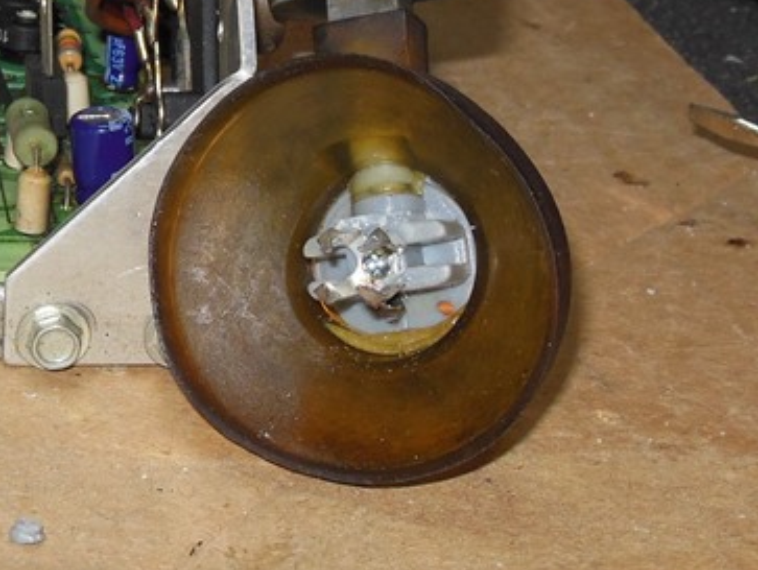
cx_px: 326
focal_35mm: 53
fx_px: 1162
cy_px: 286
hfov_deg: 36.1
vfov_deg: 27.6
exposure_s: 1/30
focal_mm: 7.7
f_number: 7.5
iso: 200
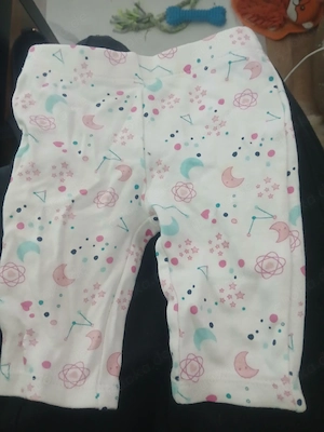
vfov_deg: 67.3
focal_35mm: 26
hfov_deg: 53.1
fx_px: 324
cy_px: 216
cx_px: 162
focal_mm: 3.98
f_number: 1.8
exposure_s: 1/24
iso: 400
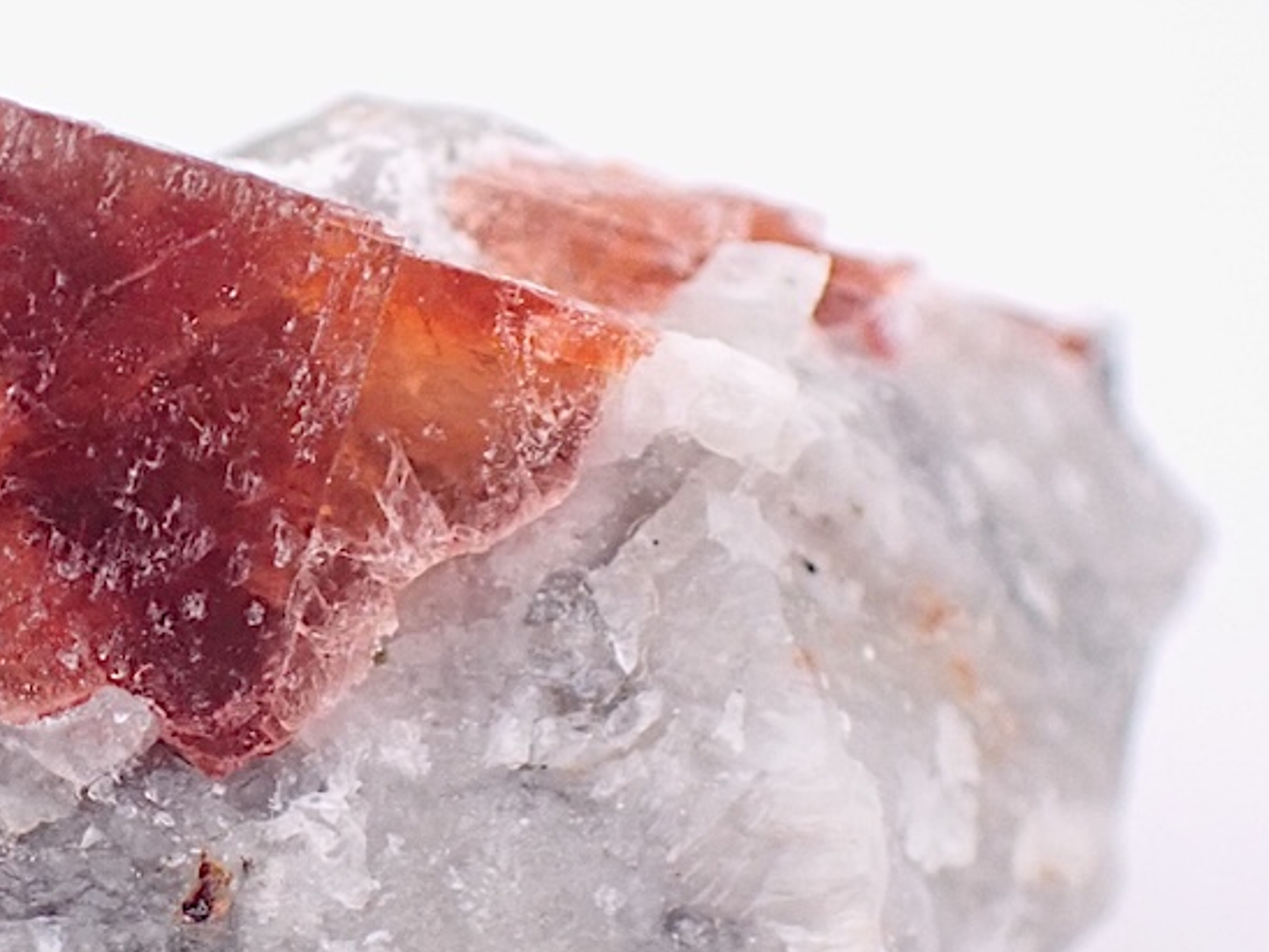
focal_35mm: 228
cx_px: 53
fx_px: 8358
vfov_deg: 6.5
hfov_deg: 8.6
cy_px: 681
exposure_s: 1/200
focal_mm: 18
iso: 800
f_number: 4.9
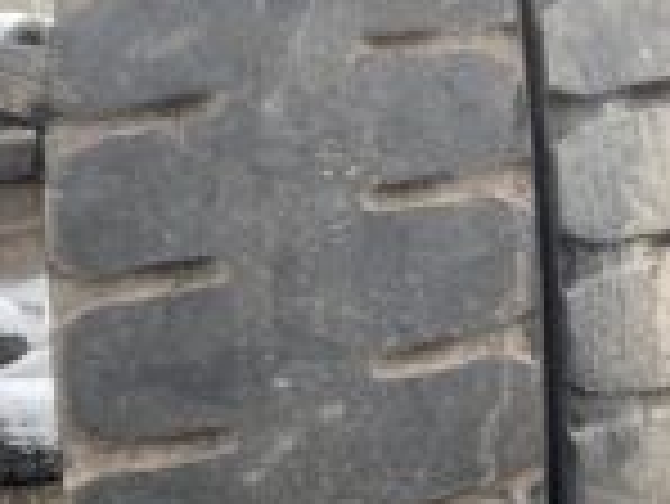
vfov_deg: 19.6
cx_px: 706
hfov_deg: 24.5
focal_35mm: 75
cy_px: 331
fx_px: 1453
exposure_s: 1/479
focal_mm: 4.25
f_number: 1.8
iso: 32
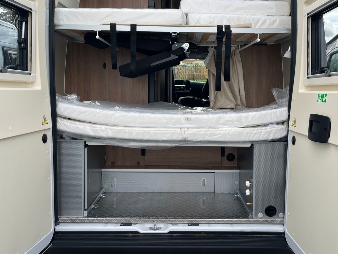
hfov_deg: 56.8
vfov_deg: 44.0
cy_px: 103
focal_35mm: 32
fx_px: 312
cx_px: 182
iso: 50
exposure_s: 1/1009
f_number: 1.6
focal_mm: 5.1
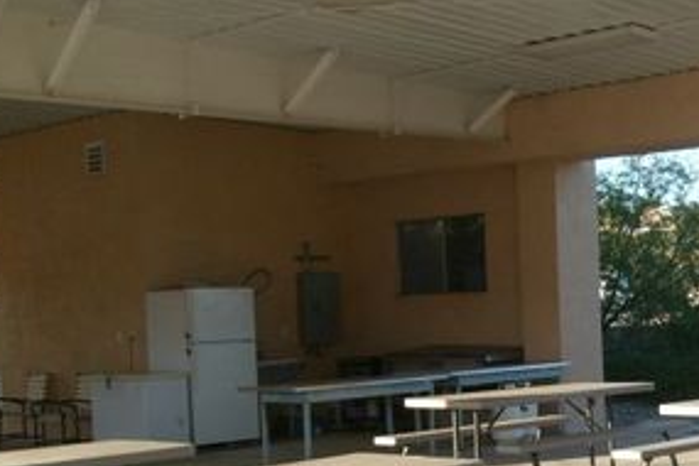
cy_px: 410
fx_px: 1320
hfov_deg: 28.6
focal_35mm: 68
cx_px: 617
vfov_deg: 19.7
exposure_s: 1/60
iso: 80
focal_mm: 5.8
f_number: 7.1
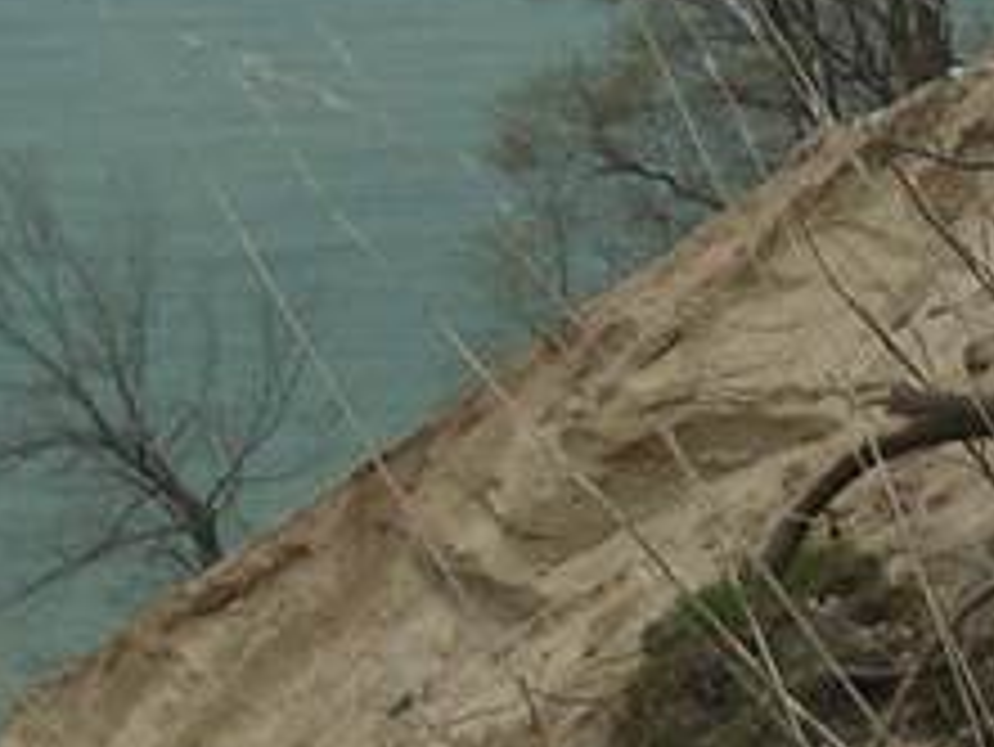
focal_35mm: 197
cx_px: 243
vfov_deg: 7.0
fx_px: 5660
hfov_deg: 10.0
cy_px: -1220
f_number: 8.1
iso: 80
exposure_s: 1/317
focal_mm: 6
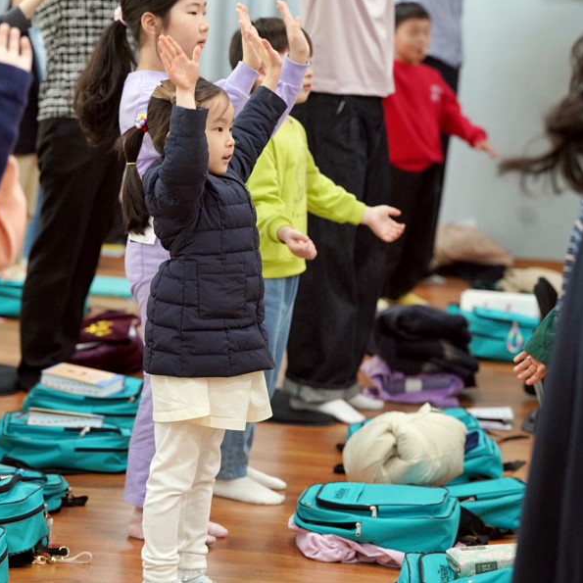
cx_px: 150
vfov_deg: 12.1
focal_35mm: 144
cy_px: 290
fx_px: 2744
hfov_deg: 12.1
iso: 2500
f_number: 4
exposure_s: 1/160
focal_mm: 112
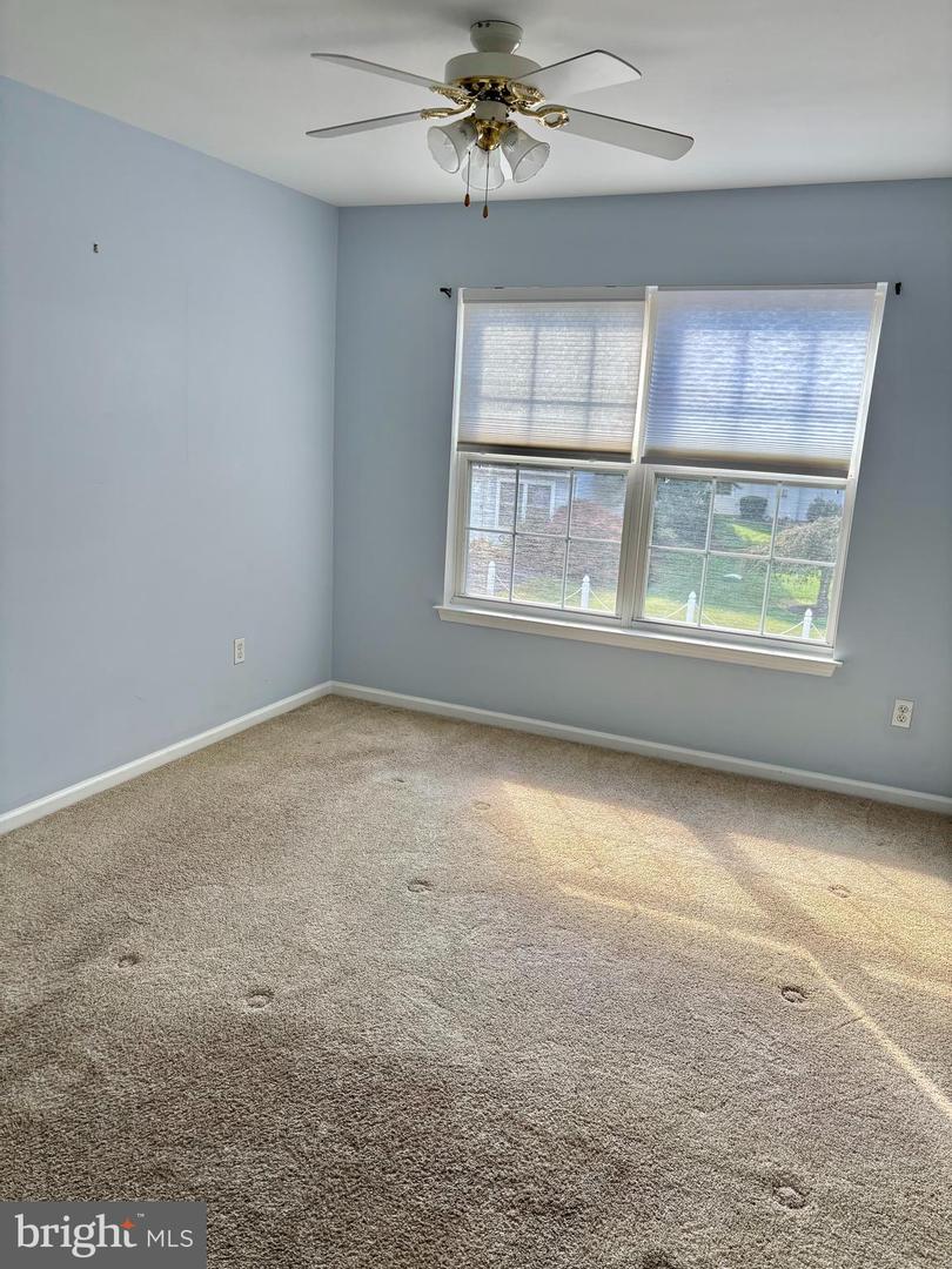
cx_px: 476
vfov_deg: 67.3
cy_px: 634
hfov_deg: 53.1
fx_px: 953
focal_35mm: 26
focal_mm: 5.96
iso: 40
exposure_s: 1/213
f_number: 1.6
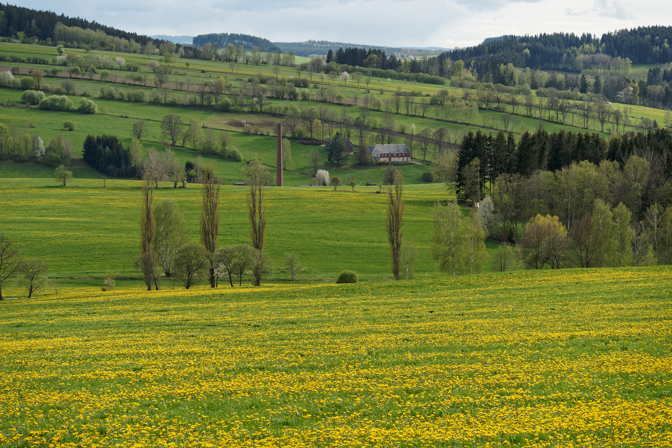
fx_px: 1866
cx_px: 336
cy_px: 224
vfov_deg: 13.7
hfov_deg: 20.4
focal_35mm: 100
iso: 200
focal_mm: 100
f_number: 8
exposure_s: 1/250
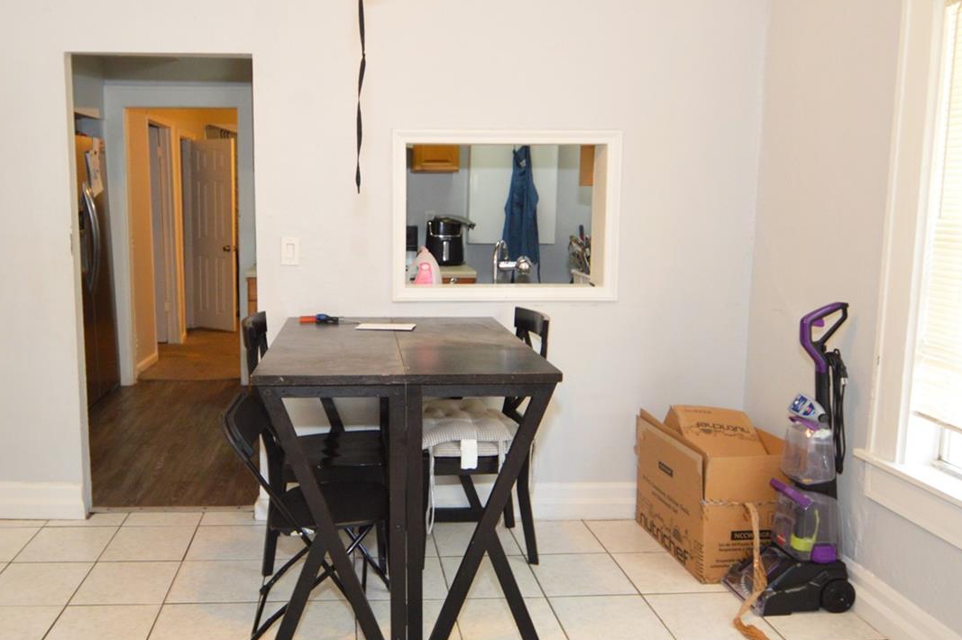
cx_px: 353
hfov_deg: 66.3
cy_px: 306
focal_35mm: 27
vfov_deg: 47.8
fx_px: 721
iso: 900
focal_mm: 12
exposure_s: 1/60
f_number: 4
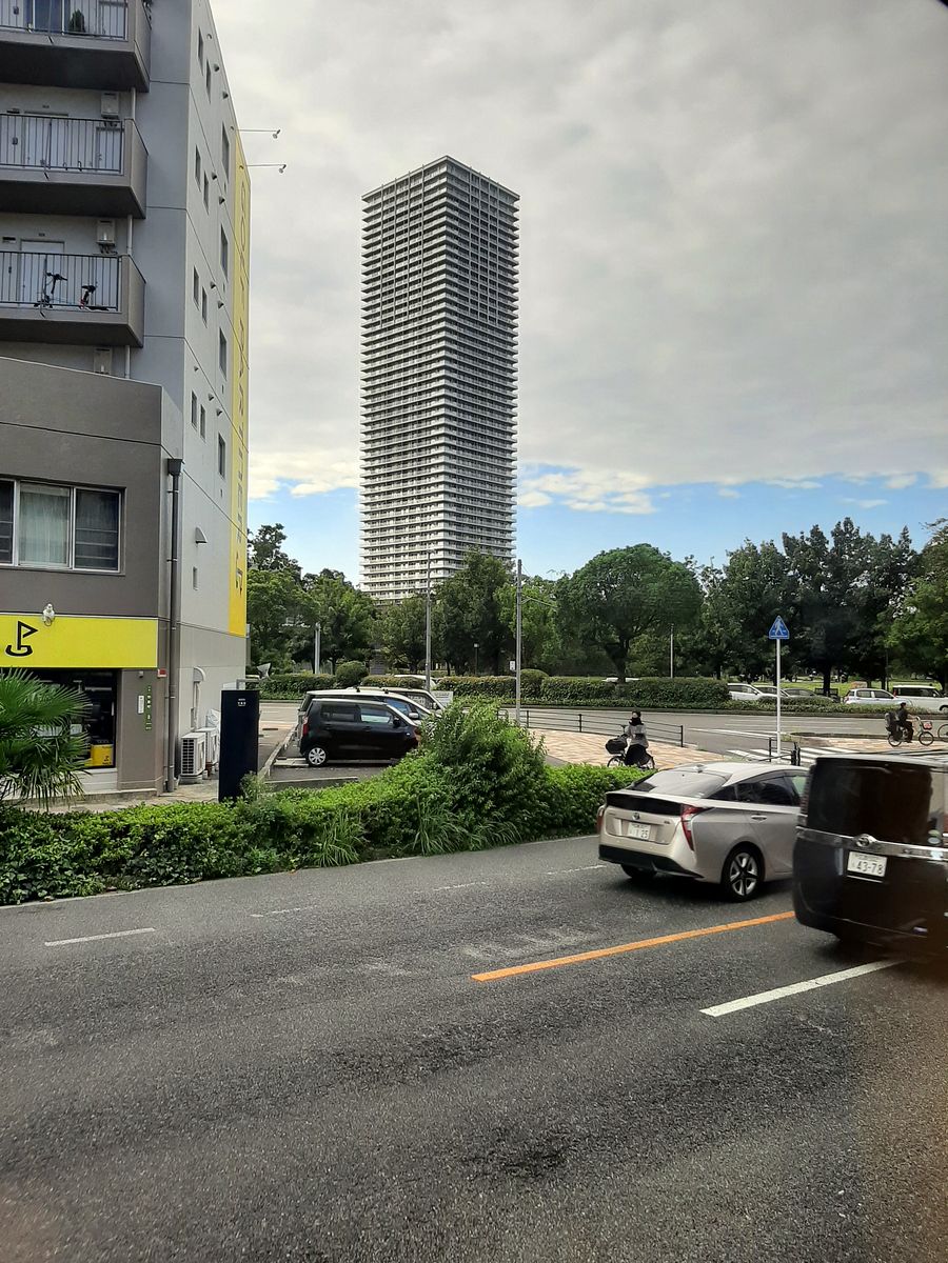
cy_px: 632
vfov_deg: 67.3
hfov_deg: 53.1
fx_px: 949
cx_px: 474
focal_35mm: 26
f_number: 1.7
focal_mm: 3.93
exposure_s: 1/230
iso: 40
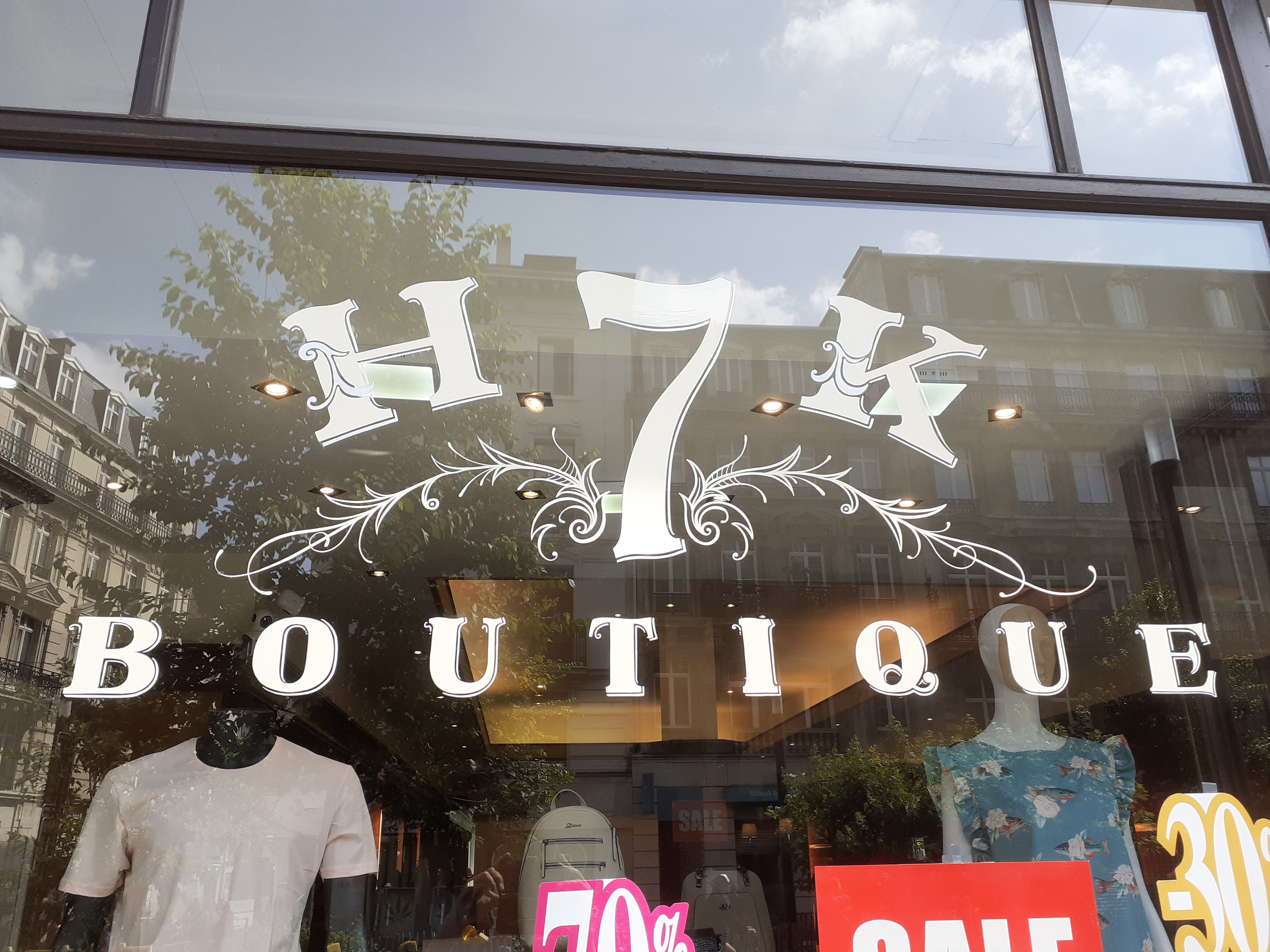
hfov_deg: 65.3
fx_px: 991
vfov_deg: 51.4
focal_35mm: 27
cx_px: 635
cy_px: 476
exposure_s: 1/480
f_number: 1.9
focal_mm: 3.6
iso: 40
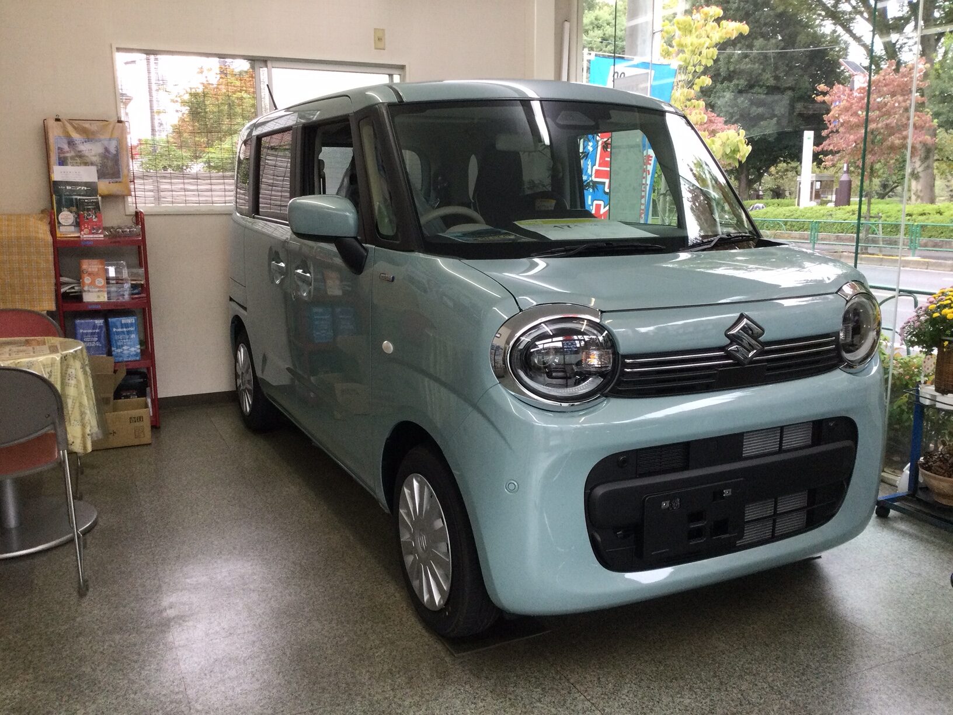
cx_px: 476
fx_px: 853
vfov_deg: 45.4
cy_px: 358
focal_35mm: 31
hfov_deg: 58.4
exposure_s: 1/33
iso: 50
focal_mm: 3.3
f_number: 2.4
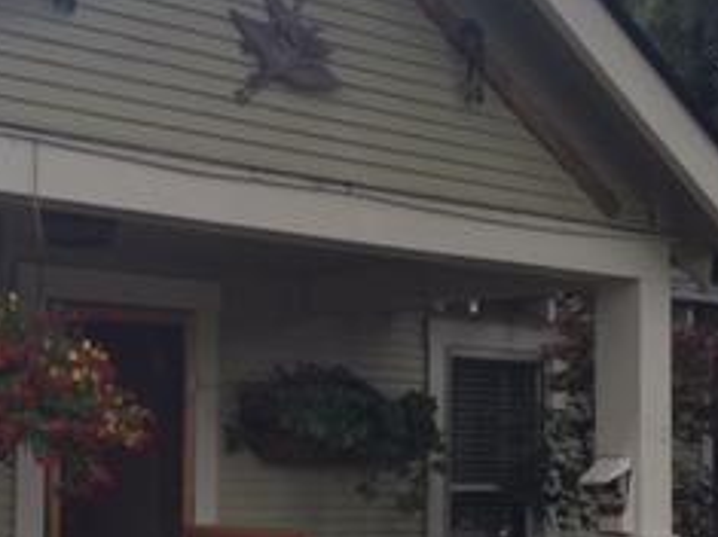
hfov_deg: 23.8
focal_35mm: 79
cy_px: 409
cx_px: 24
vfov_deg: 18.5
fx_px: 1638
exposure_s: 1/719
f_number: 2.2
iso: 32
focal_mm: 4.15
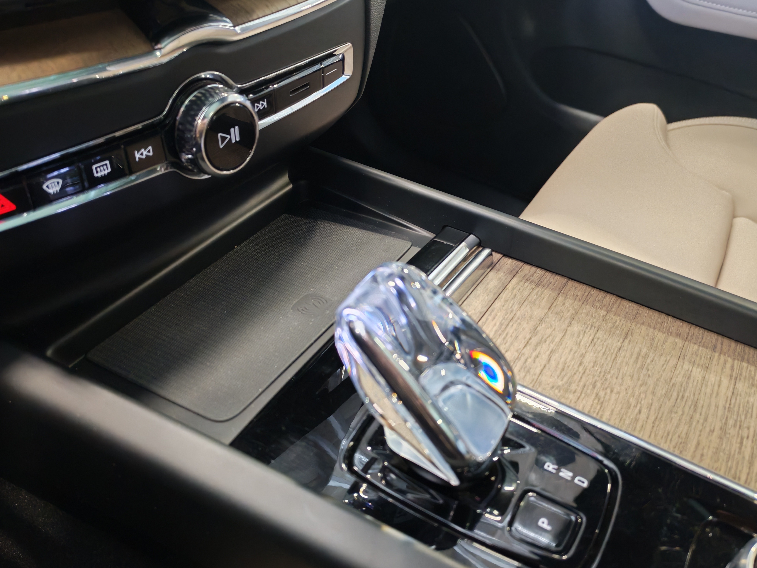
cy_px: 284
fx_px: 678
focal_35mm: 31
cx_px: 378
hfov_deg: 58.4
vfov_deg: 45.4
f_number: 1.9
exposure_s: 1/50
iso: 1800
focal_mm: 6.12
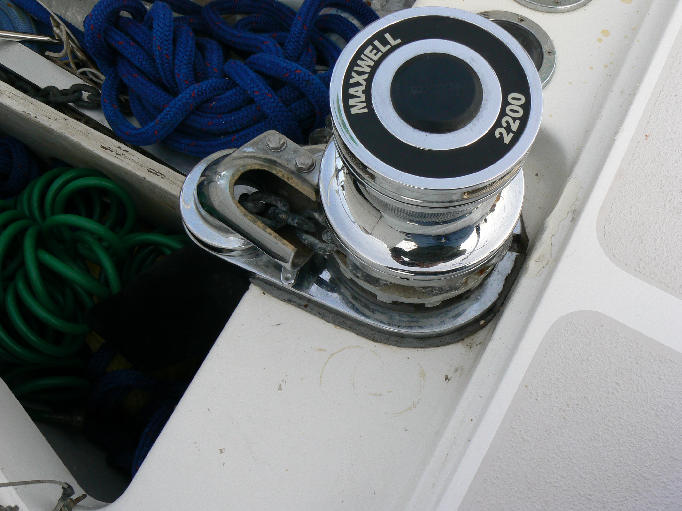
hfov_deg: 51.4
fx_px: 709
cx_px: 341
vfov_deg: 39.7
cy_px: 256
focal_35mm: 36
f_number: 5.6
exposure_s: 1/100
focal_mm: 6
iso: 80
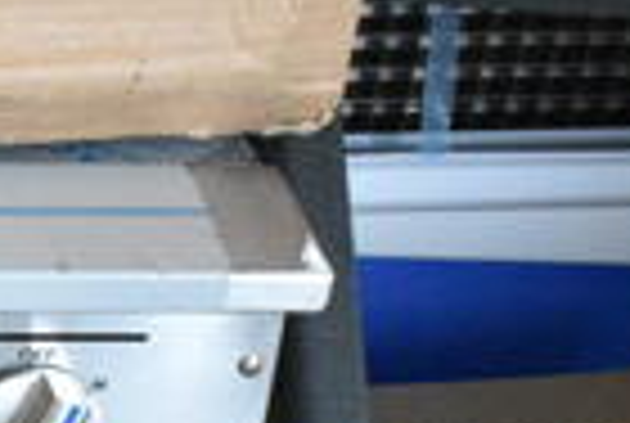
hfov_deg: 11.6
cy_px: 544
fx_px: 2753
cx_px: -666
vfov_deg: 8.7
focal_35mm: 157
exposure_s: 1/250
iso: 6400
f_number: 9
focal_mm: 24
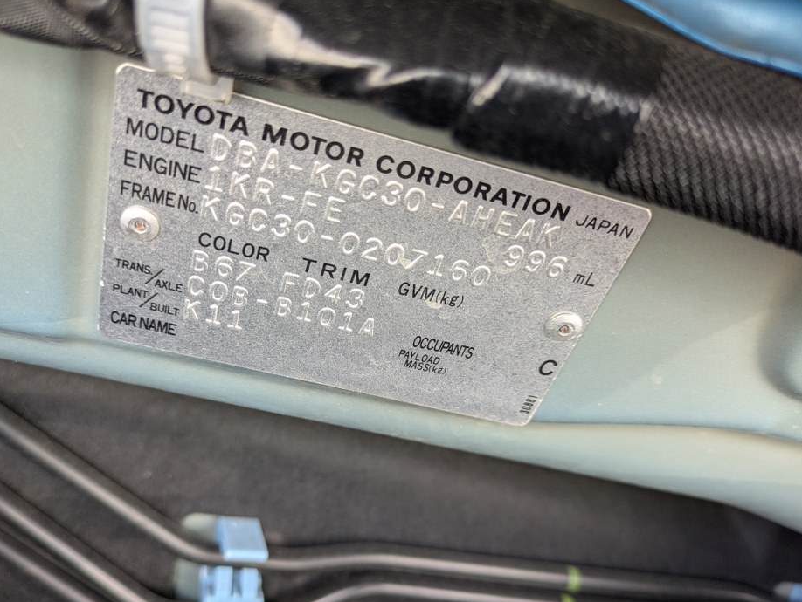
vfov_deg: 48.1
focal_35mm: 29
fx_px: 672
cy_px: 346
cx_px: 365
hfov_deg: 61.5
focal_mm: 5.43
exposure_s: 1/120
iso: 173
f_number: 1.89
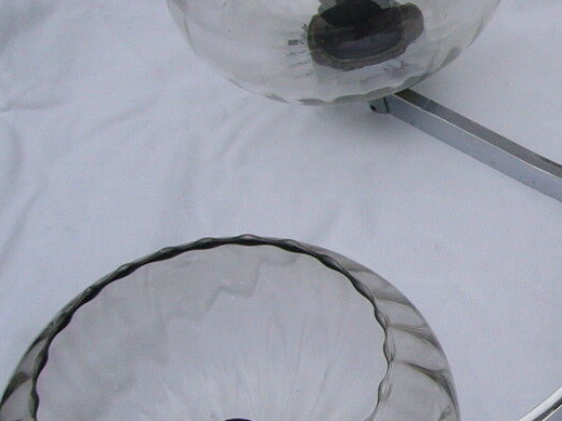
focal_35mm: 108
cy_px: 288
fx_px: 1753
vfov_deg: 13.7
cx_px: 724
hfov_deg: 17.2
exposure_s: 1/100
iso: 80
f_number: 2.8
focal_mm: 5.8
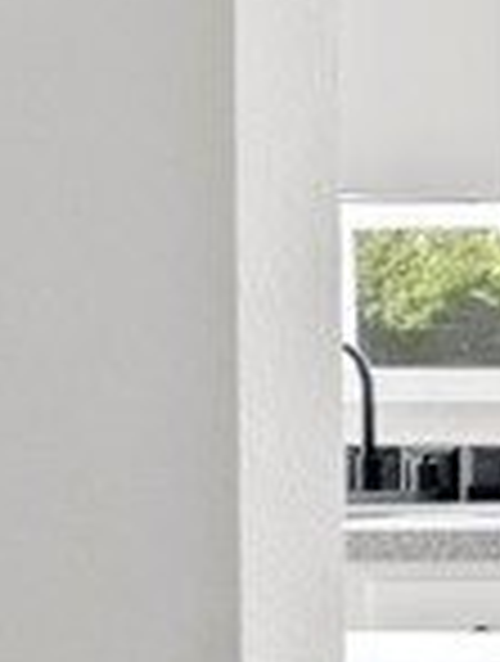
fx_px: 2972
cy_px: 349
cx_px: 3124
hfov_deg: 5.0
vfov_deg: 12.7
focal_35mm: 155
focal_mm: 14
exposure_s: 1/6
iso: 200
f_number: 8
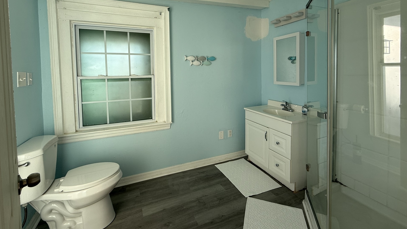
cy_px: 81
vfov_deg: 65.7
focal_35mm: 16
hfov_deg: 99.3
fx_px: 173
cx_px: 194
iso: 50
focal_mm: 2.22
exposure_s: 1/242
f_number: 2.2
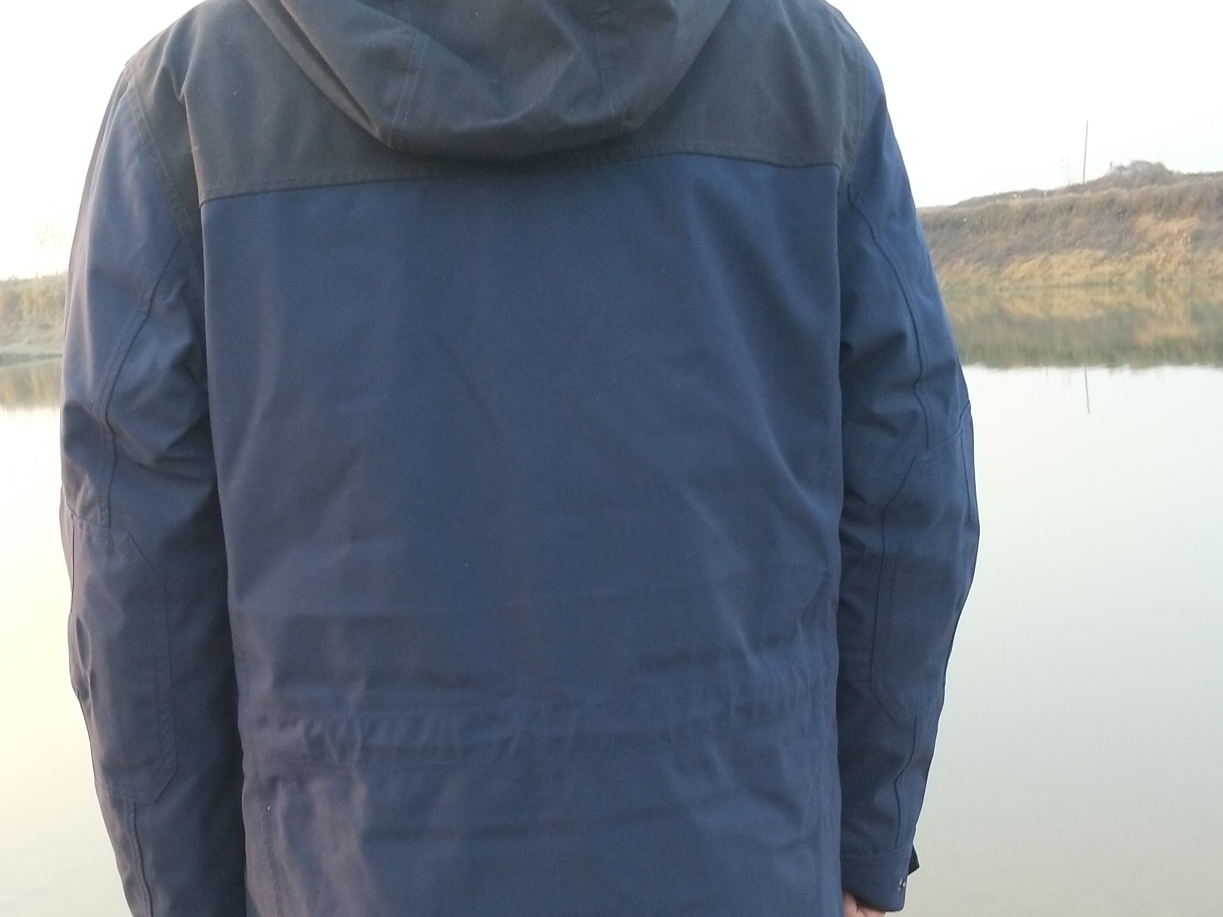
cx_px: 483
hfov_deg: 44.5
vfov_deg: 34.0
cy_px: 621
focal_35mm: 42
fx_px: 1484
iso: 128
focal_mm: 4.27
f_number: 1.7
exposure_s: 1/100
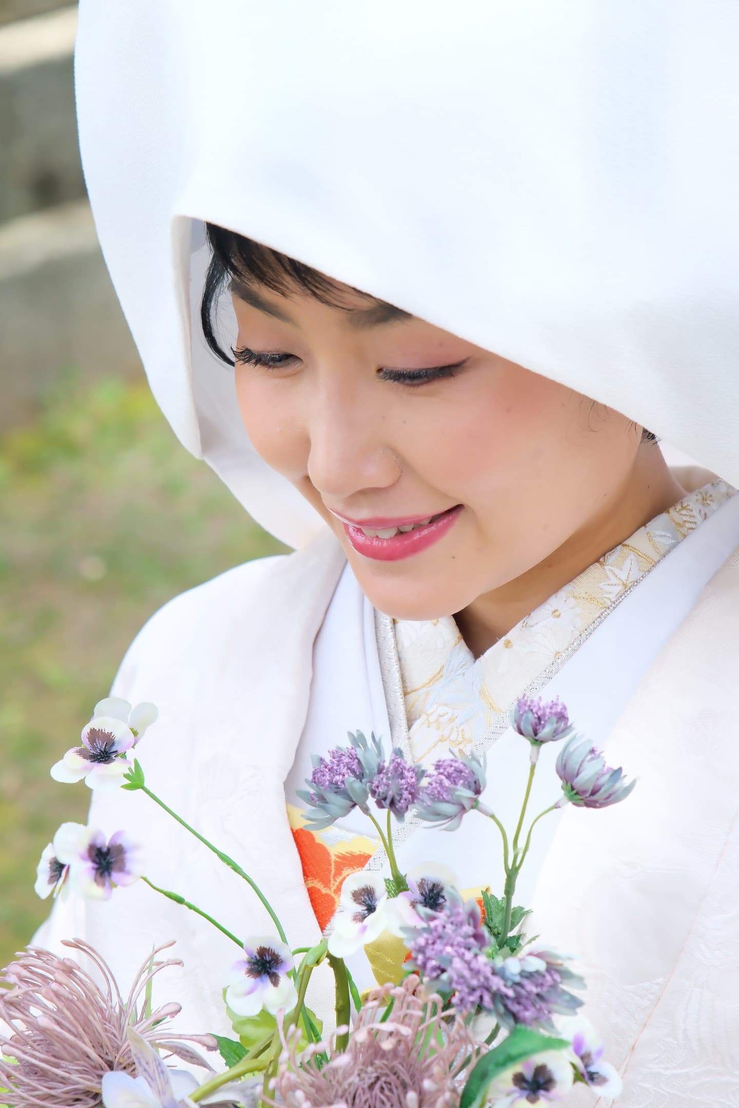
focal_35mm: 120
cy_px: 554
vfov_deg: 17.1
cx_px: 370
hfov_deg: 11.4
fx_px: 3695
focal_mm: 80
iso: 800
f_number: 5.6
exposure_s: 1/320
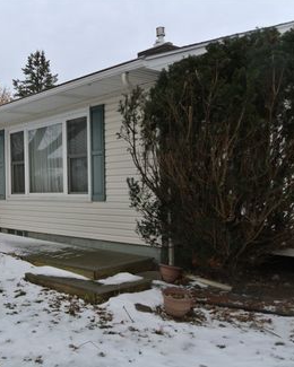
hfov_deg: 36.9
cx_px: 59
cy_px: 184
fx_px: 424
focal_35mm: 39
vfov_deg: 46.8
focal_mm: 10
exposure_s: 1/100
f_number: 3.5
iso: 200
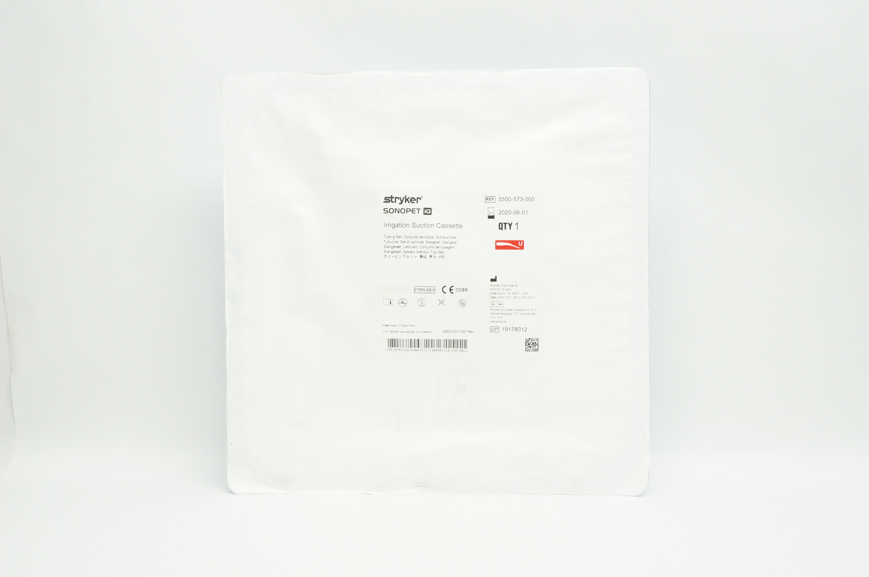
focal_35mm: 36
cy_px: 288
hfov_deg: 53.2
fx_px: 868
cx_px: 434
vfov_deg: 36.8
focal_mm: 24
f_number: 9
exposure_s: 1/25
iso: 400
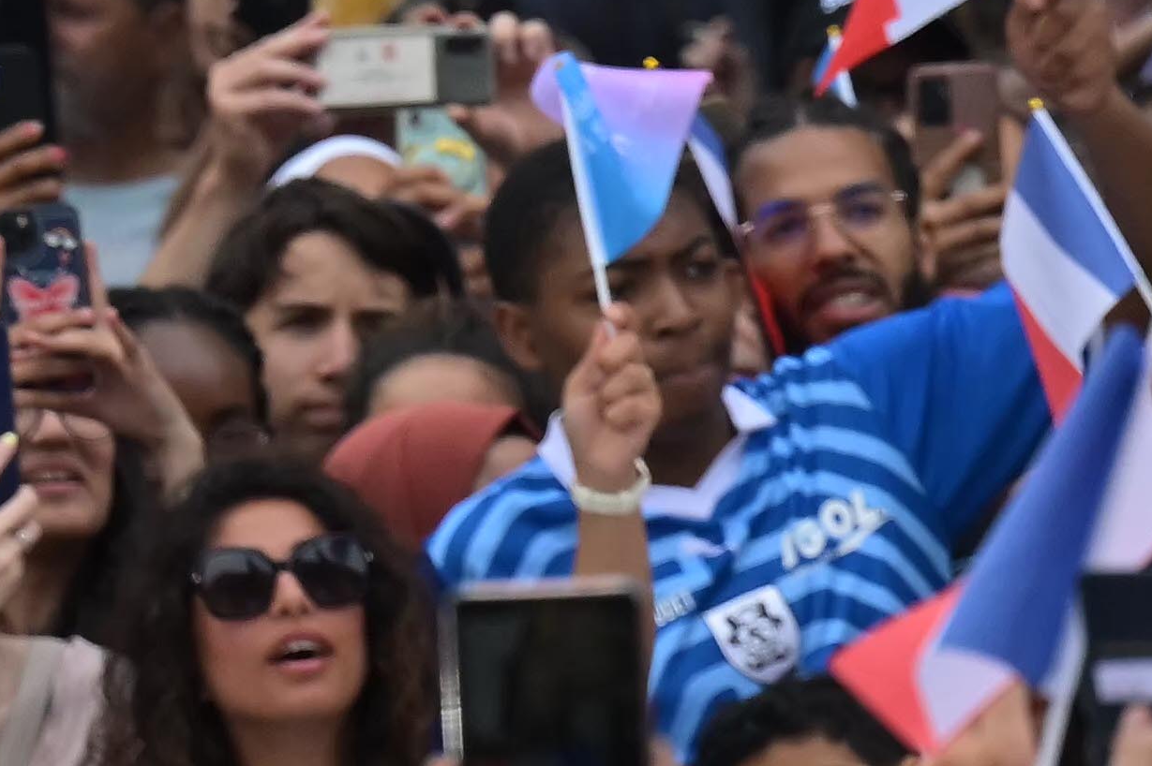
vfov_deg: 1.7
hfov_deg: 2.6
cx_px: 1828
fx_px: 25265
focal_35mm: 790
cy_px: -428
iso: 500
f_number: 4.5
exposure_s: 1/1250
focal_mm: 120
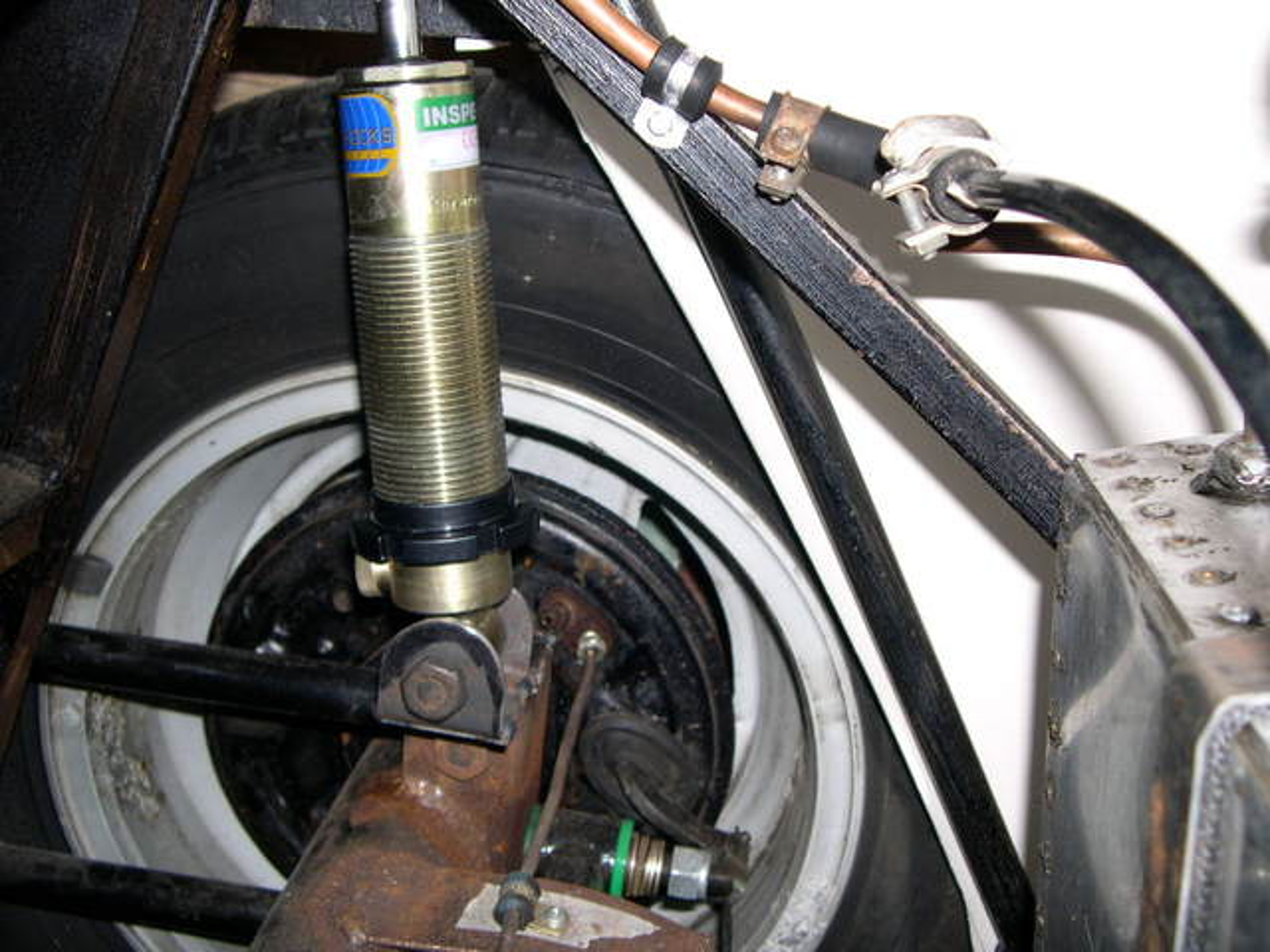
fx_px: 1394
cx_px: 635
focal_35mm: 38
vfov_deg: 37.7
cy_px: 476
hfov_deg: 49.0
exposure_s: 1/60
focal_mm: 8
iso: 100
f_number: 2.8
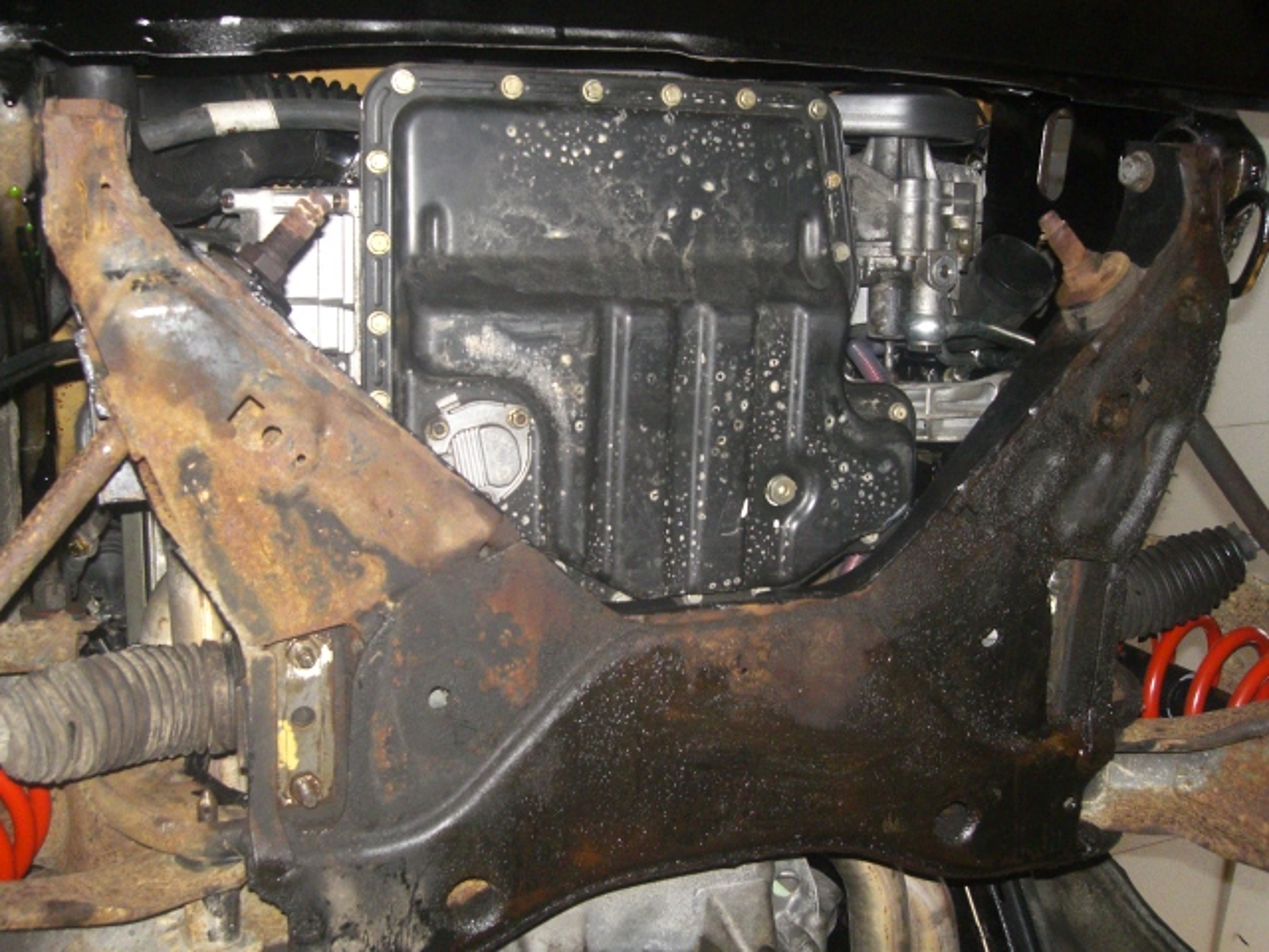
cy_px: 476
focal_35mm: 38
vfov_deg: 37.7
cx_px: 634
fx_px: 1393
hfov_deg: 49.0
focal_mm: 6.3
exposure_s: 1/60
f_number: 3.1
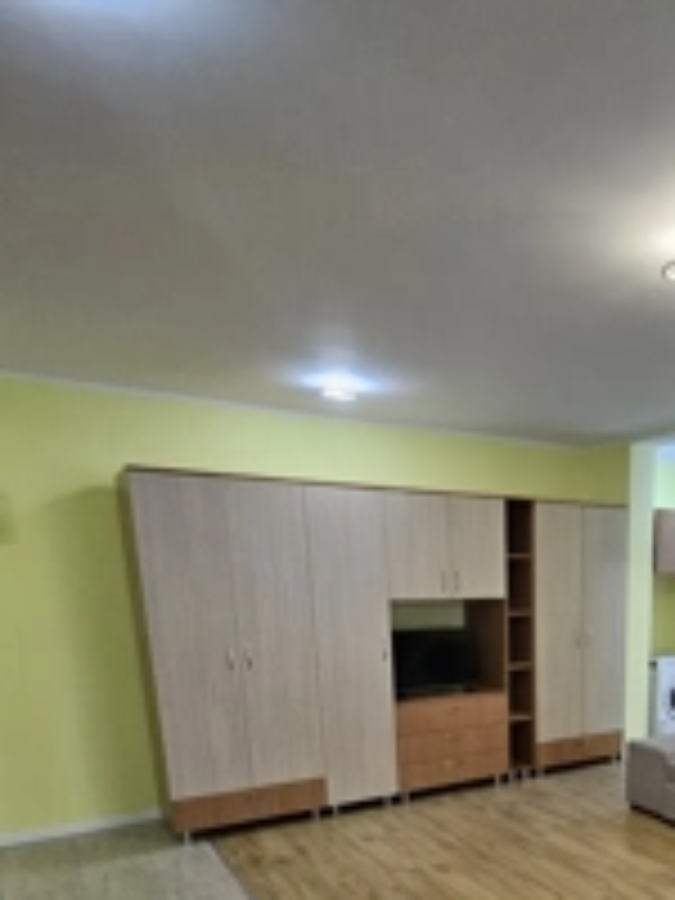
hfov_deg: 49.2
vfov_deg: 60.0
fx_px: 676
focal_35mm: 26
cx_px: 562
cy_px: 760
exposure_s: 1/70.8
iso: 320
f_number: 2.2
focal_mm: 1.74
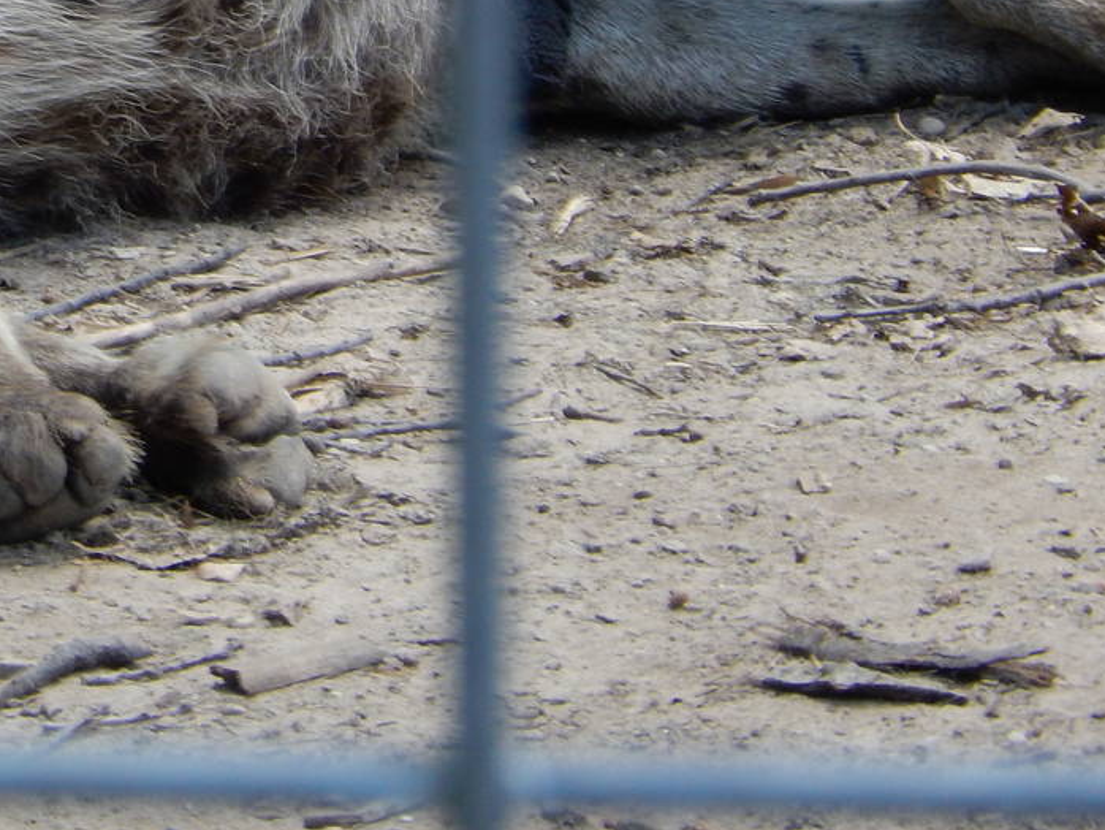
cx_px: -52
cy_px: -119
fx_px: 13539
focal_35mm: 424
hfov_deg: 4.7
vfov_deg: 3.5
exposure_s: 1/30
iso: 180
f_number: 5.7
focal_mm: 33.3
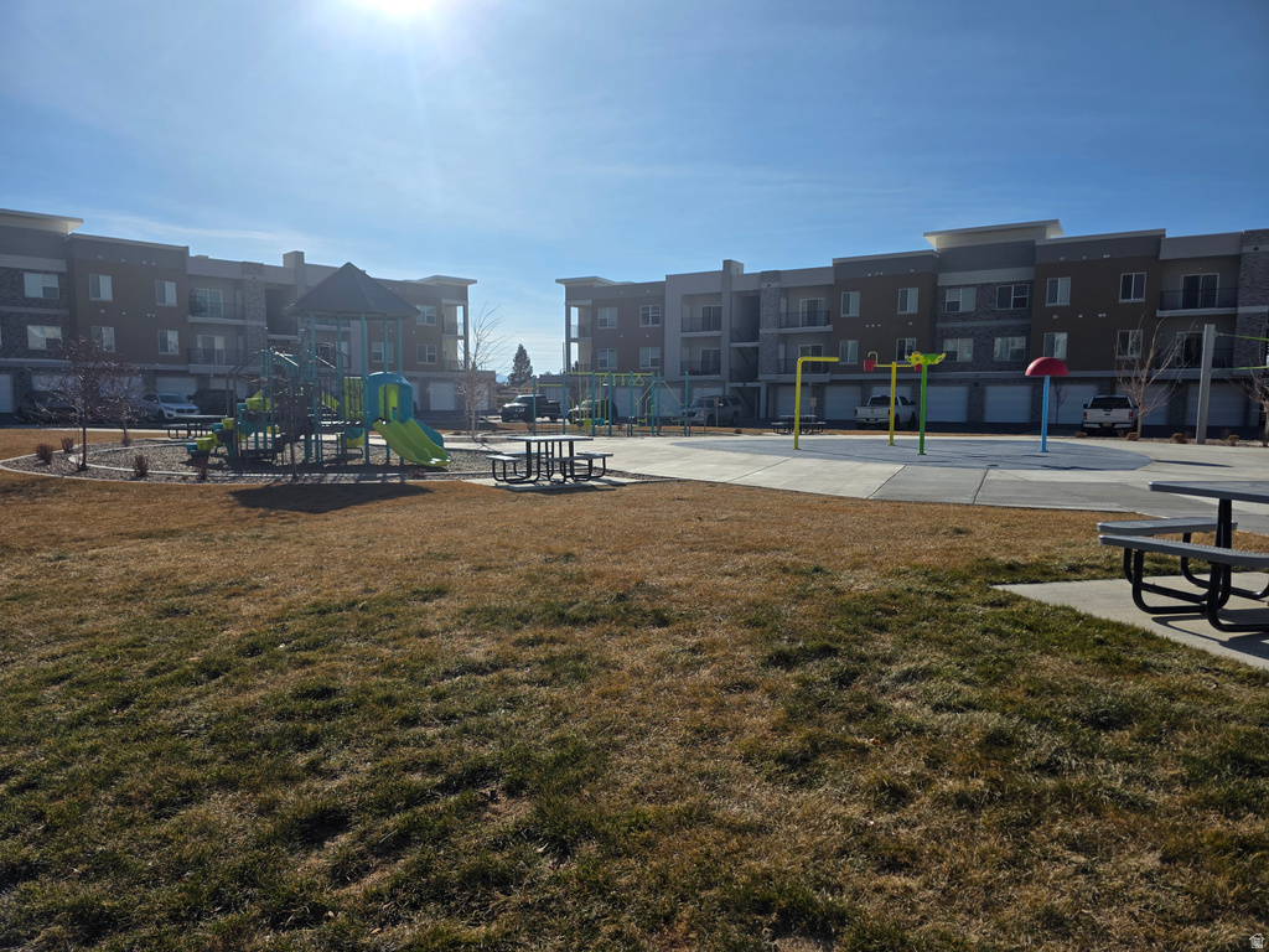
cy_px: 476
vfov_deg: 58.9
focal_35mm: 23
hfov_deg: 73.9
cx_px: 634
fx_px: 843
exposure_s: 1/7944
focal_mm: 6.3
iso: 50
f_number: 1.7
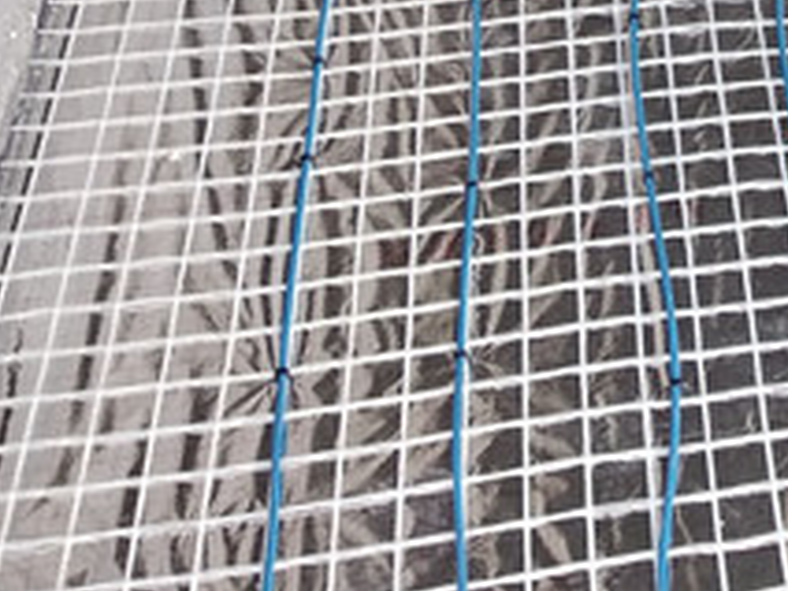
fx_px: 1958
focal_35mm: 86
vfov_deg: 15.6
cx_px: 1089
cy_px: -325
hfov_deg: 20.3
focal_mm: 3.81
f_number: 2.2
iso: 320
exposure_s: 1/50
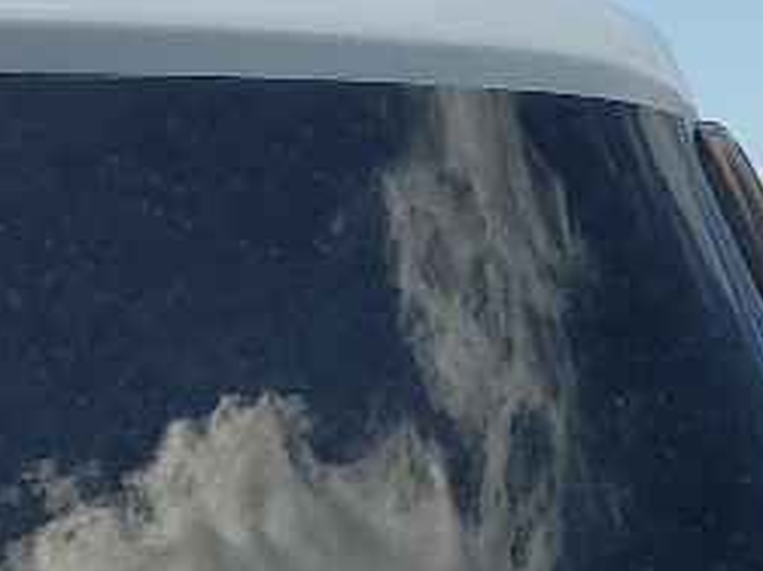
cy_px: 1382
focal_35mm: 166
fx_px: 3657
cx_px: -514
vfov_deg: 8.2
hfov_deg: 11.2
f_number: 1.5
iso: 50
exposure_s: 1/3333
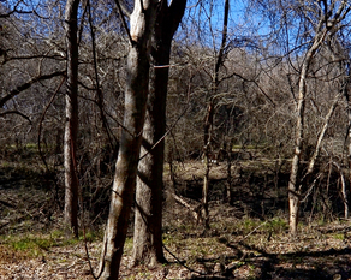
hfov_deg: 48.5
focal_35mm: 37
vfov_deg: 39.3
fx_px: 384
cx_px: 226
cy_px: 199
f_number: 8
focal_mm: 12
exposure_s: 1/640
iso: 200
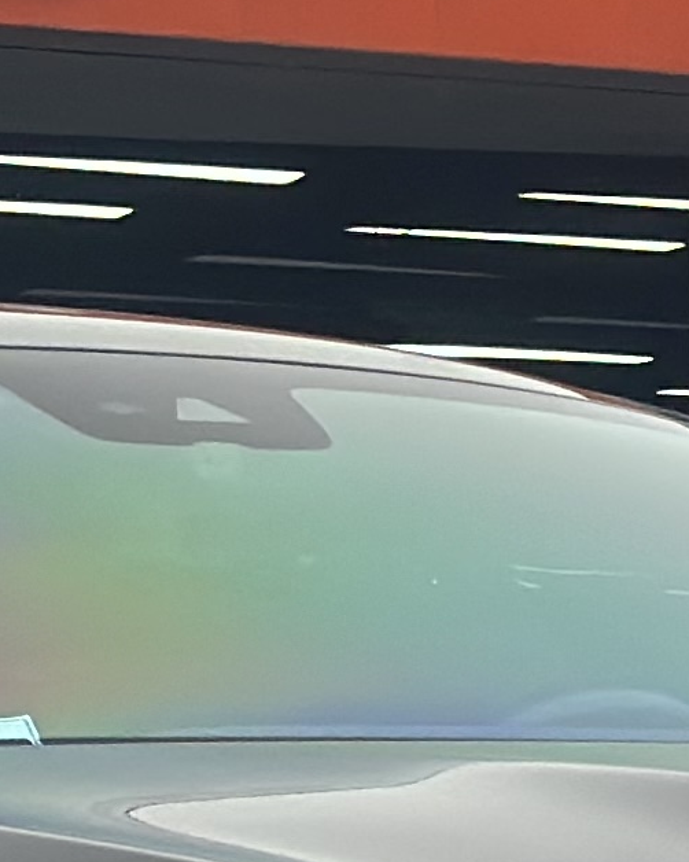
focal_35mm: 301
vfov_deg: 6.4
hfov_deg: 5.1
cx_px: 478
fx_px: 7676
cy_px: 781
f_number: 1.78
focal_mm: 6.86
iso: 80
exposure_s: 1/638
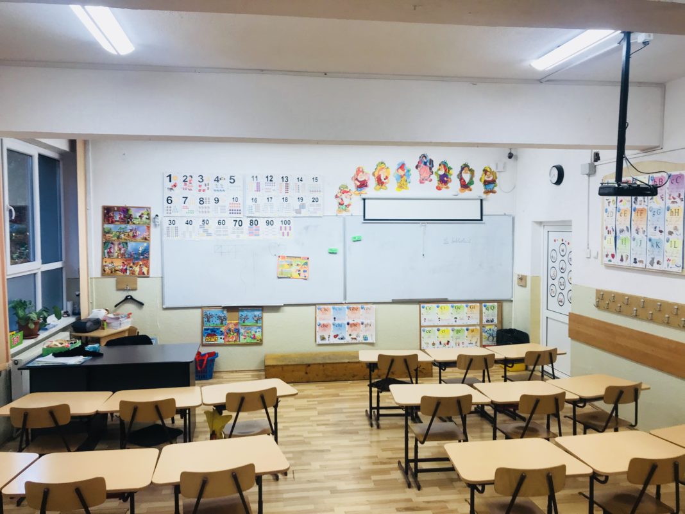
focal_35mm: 28
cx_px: 342
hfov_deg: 63.4
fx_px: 554
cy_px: 257
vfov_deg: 49.7
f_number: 1.8
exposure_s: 1/100
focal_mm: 3.99
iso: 32
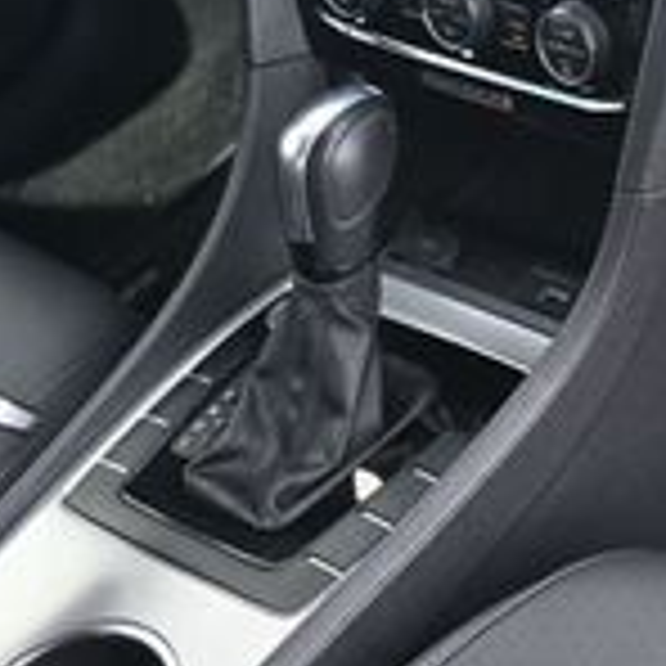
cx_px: 891
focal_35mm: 110
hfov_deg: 15.0
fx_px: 2394
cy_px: 22
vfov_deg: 15.6
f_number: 3.8
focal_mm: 20
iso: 400
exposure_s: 1/160
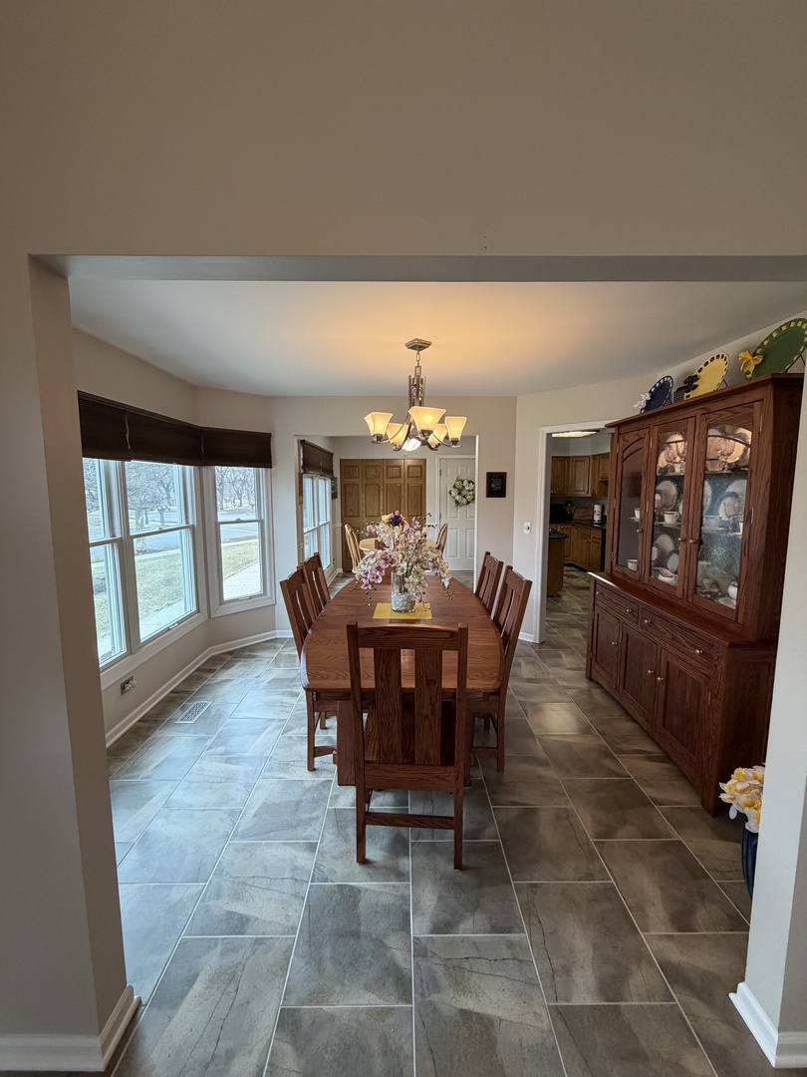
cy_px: 538
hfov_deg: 85.7
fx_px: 435
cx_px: 404
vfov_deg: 102.1
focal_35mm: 14
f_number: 2.2
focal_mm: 2.22
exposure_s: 1/120
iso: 250
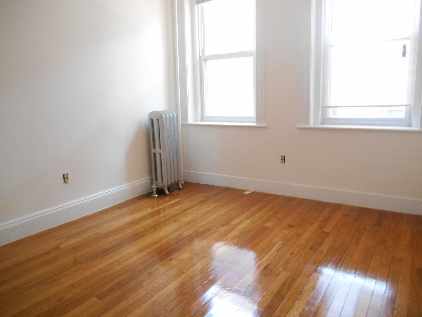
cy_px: 158
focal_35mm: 26
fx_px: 317
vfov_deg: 53.1
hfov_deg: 67.3
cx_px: 211
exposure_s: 1/15
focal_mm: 4.7
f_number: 3.4
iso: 400
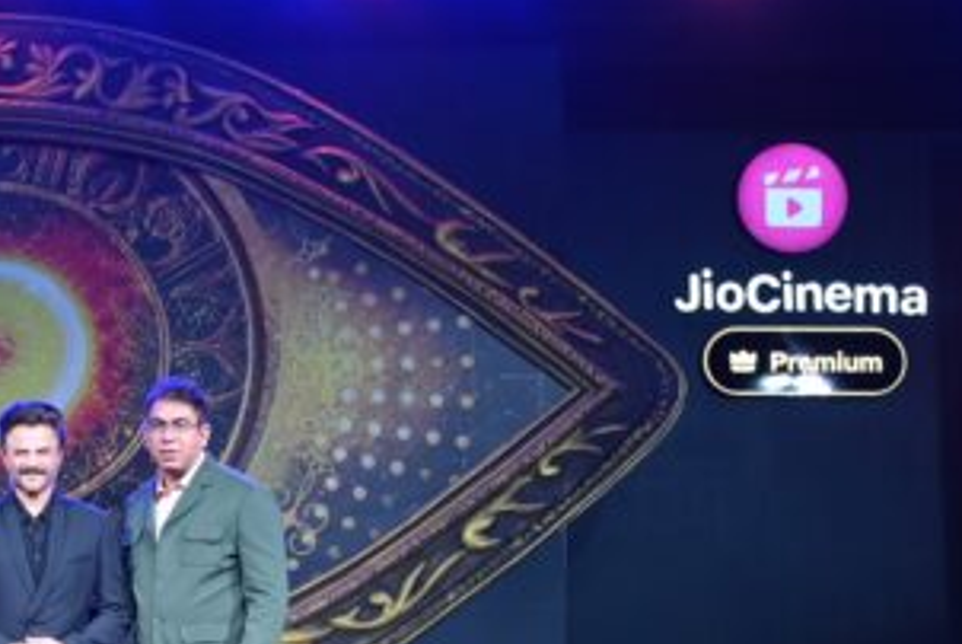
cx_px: 54
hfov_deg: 16.1
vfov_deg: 10.9
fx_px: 3343
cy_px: 567
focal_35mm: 125
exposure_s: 1/160
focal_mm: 42
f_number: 4
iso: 1250
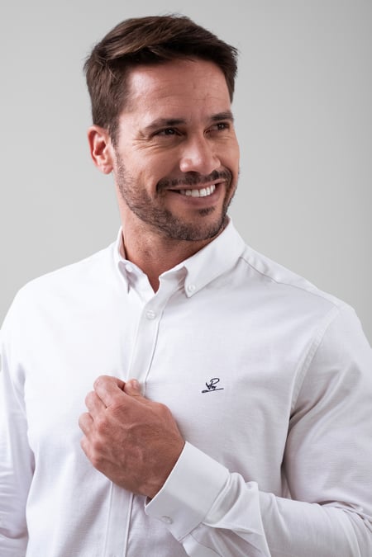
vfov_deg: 23.9
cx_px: 186
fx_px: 1317
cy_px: 278
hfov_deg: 16.1
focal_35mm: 85
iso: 200
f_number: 5.6
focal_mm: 85
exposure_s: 1/200
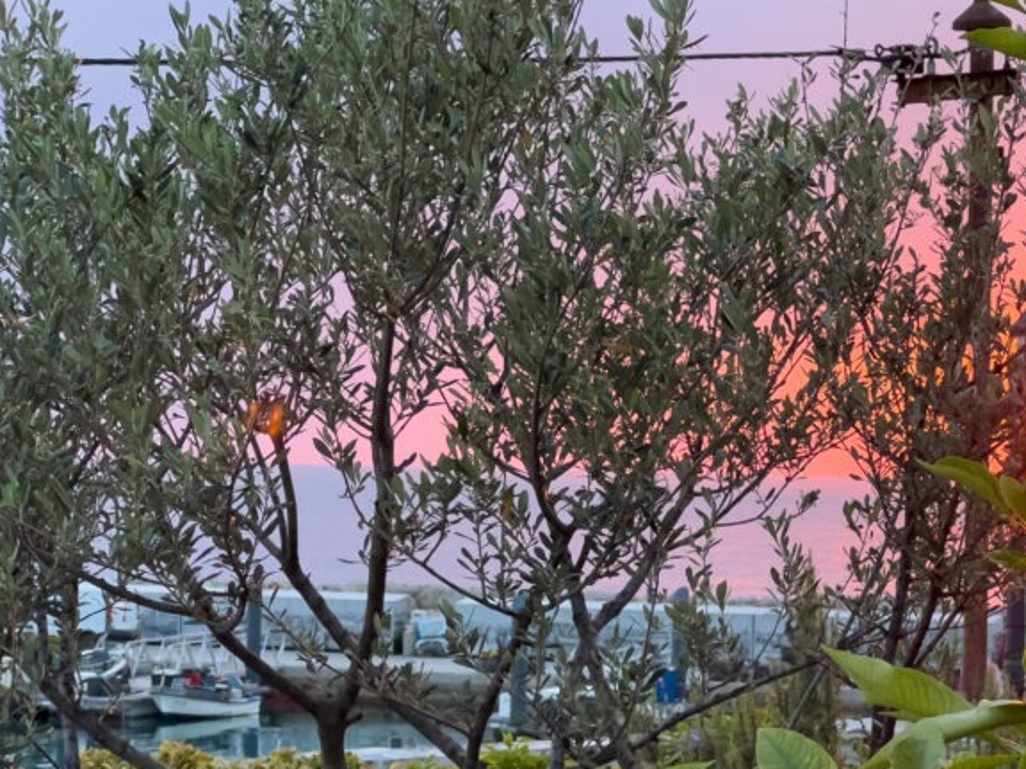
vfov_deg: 10.8
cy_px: 408
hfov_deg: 14.4
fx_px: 4061
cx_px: 709
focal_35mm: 137
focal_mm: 9
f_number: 2.8
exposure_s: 1/100
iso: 80
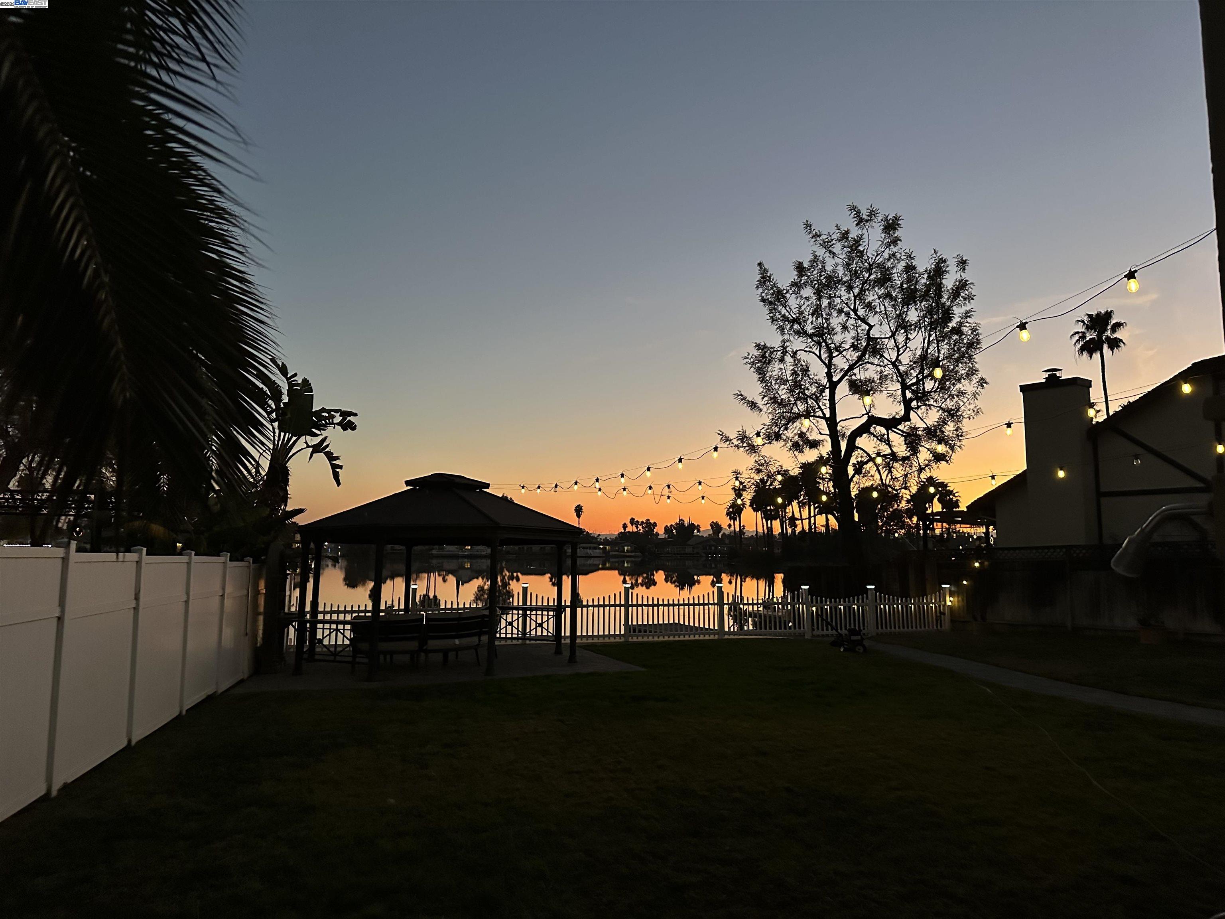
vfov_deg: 56.8
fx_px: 849
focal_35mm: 24
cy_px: 460
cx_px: 612
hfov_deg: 71.6
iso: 800
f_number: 1.78
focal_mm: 6.86
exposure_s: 1/48
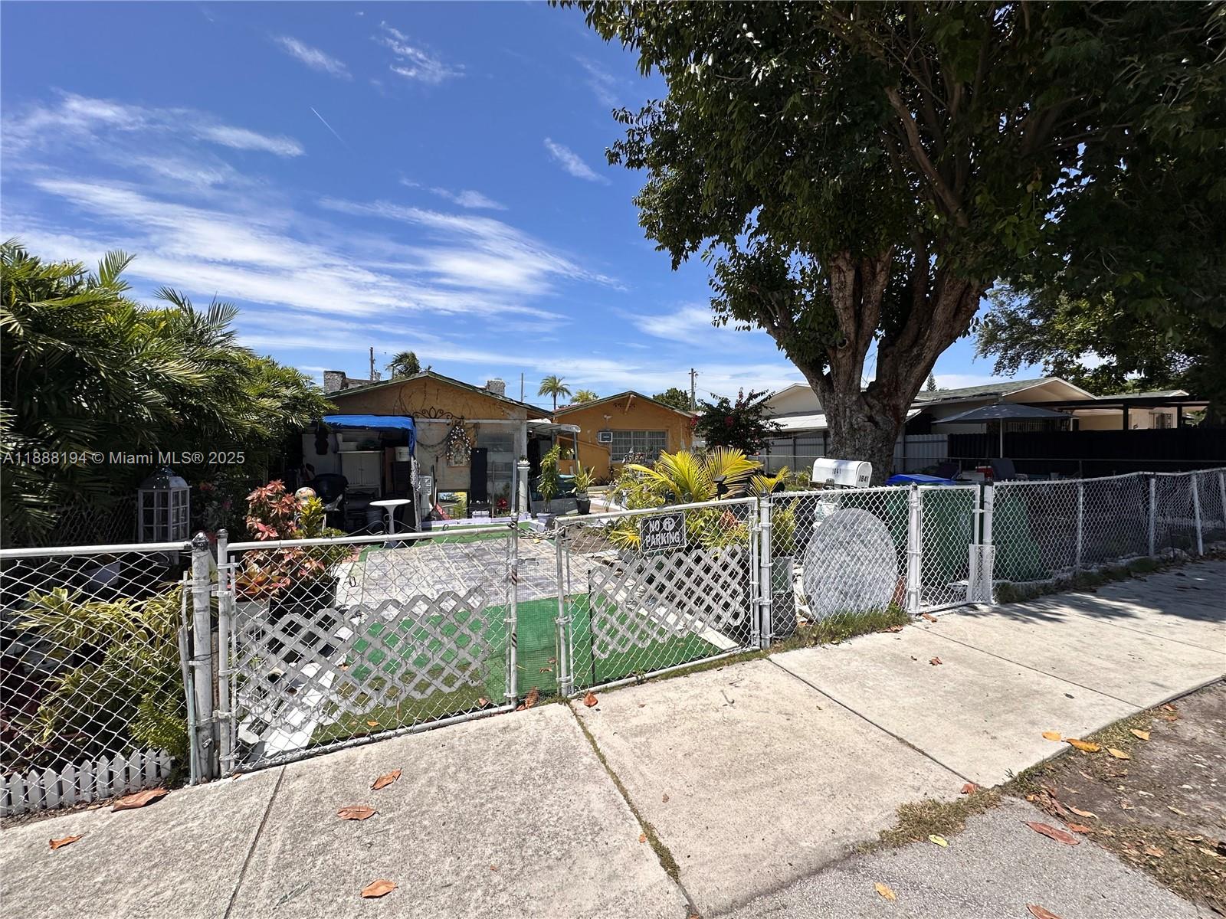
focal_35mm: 14
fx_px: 496
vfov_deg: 85.7
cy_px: 460
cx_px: 613
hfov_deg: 102.1
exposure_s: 1/2681
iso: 50
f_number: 2.2
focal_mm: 2.22
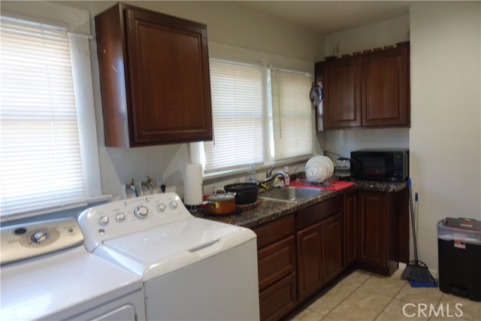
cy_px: 160
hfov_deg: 73.7
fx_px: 321
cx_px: 240
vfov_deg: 53.2
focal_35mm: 24
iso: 125
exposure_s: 1/30
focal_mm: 8.8
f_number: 2
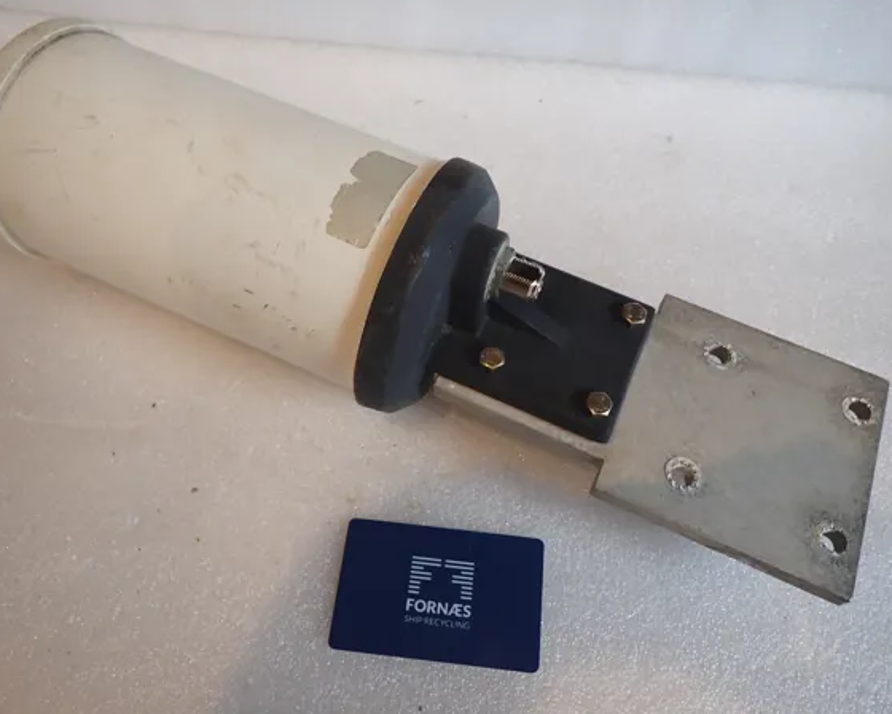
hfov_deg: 64.1
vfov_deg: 53.2
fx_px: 713
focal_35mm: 27
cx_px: 438
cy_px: 348
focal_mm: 4.5
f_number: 2
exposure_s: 1/60
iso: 125
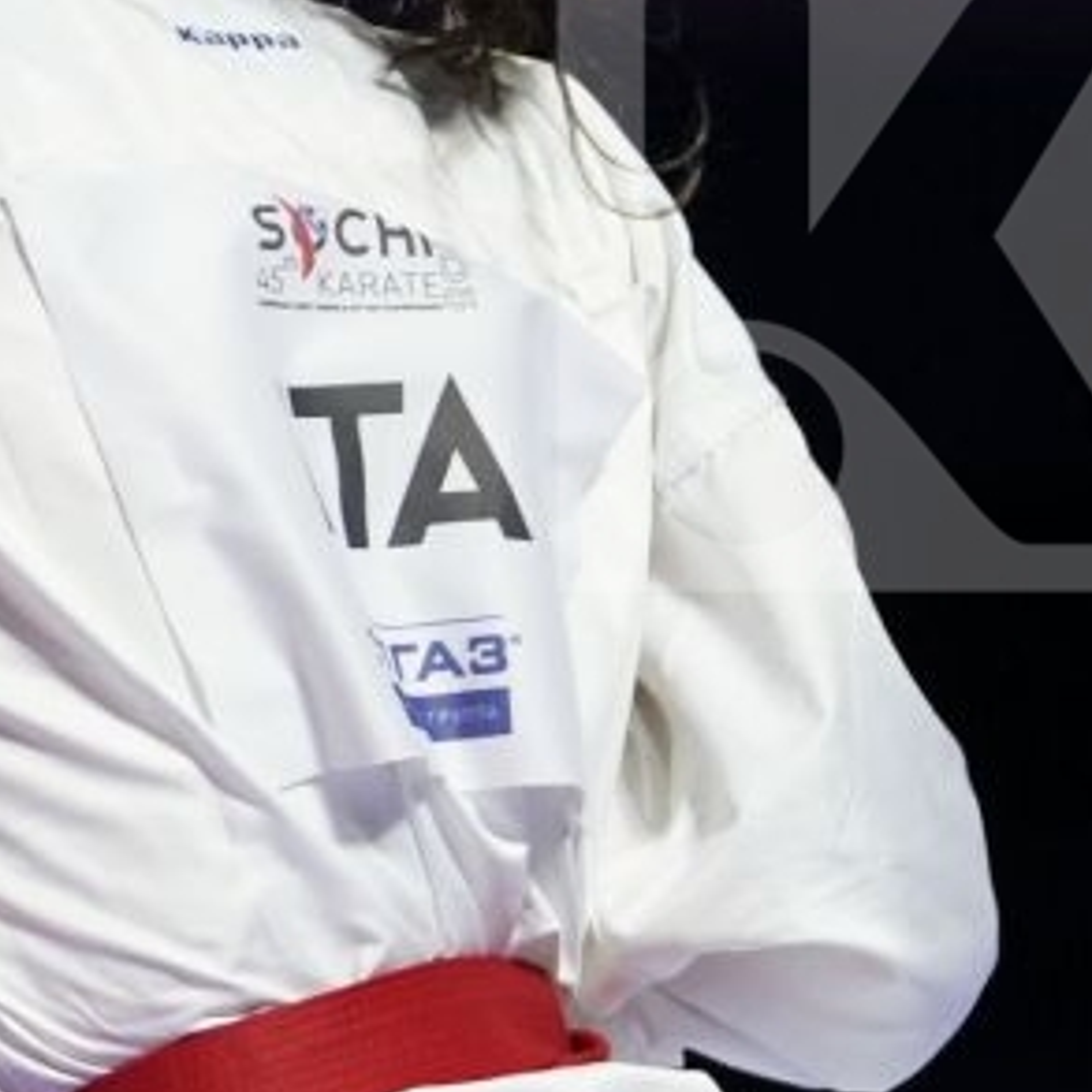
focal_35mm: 663
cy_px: 253
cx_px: -358
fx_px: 23663
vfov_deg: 2.6
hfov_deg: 2.6
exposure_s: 1/1000
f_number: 2.8
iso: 1600
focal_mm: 127
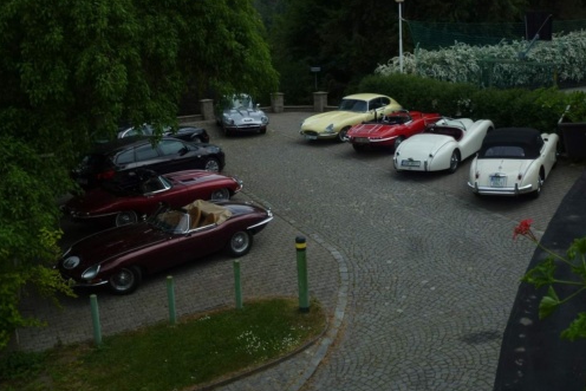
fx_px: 700
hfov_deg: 45.4
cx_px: 292
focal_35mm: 43
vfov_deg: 31.2
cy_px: 188
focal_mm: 7.4
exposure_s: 1/800
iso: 100
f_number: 3.9
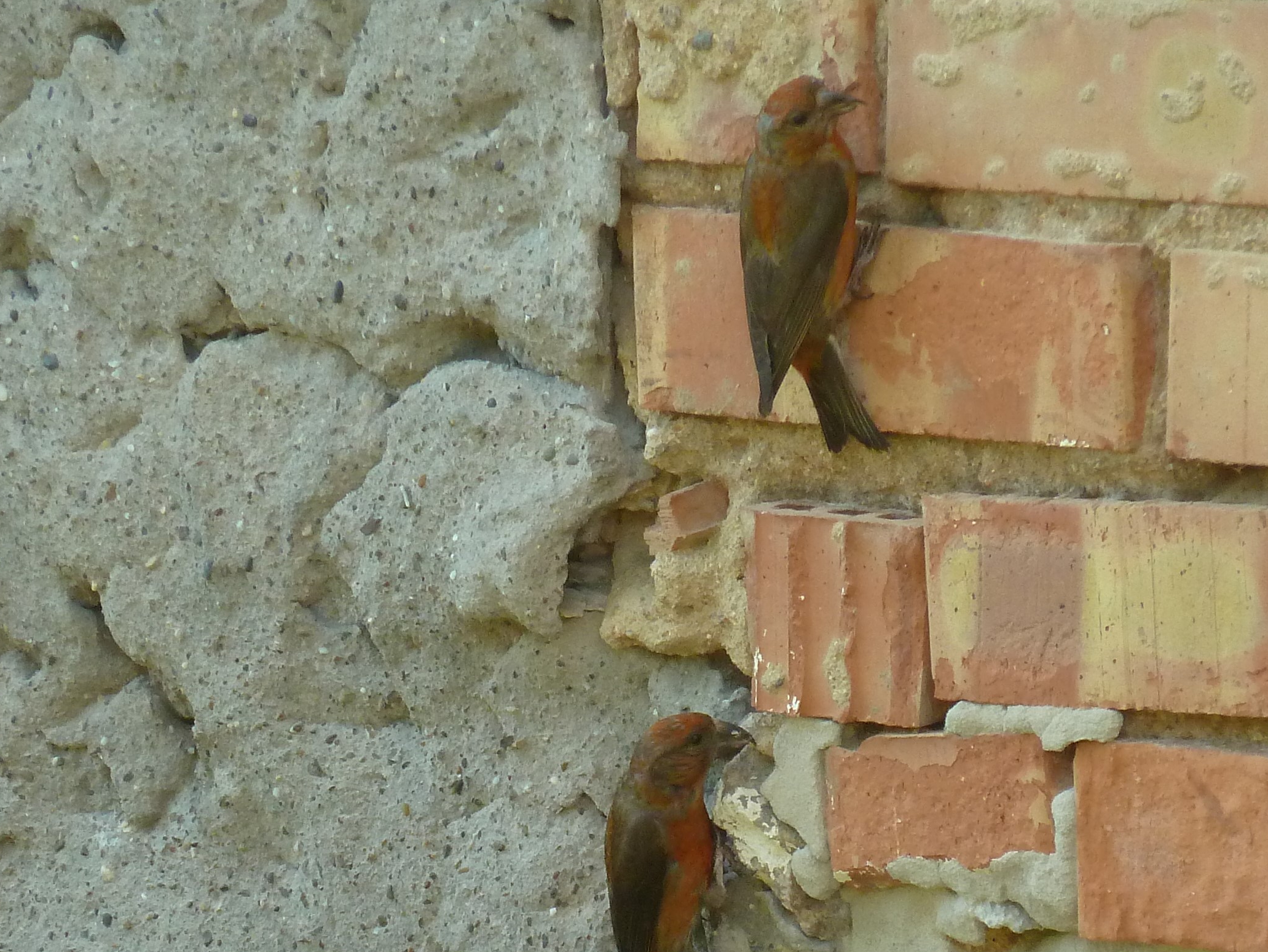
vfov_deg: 4.7
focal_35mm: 314
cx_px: 650
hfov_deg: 6.3
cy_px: 561
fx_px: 11504
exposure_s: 1/100
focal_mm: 42.6
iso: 250
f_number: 4.7
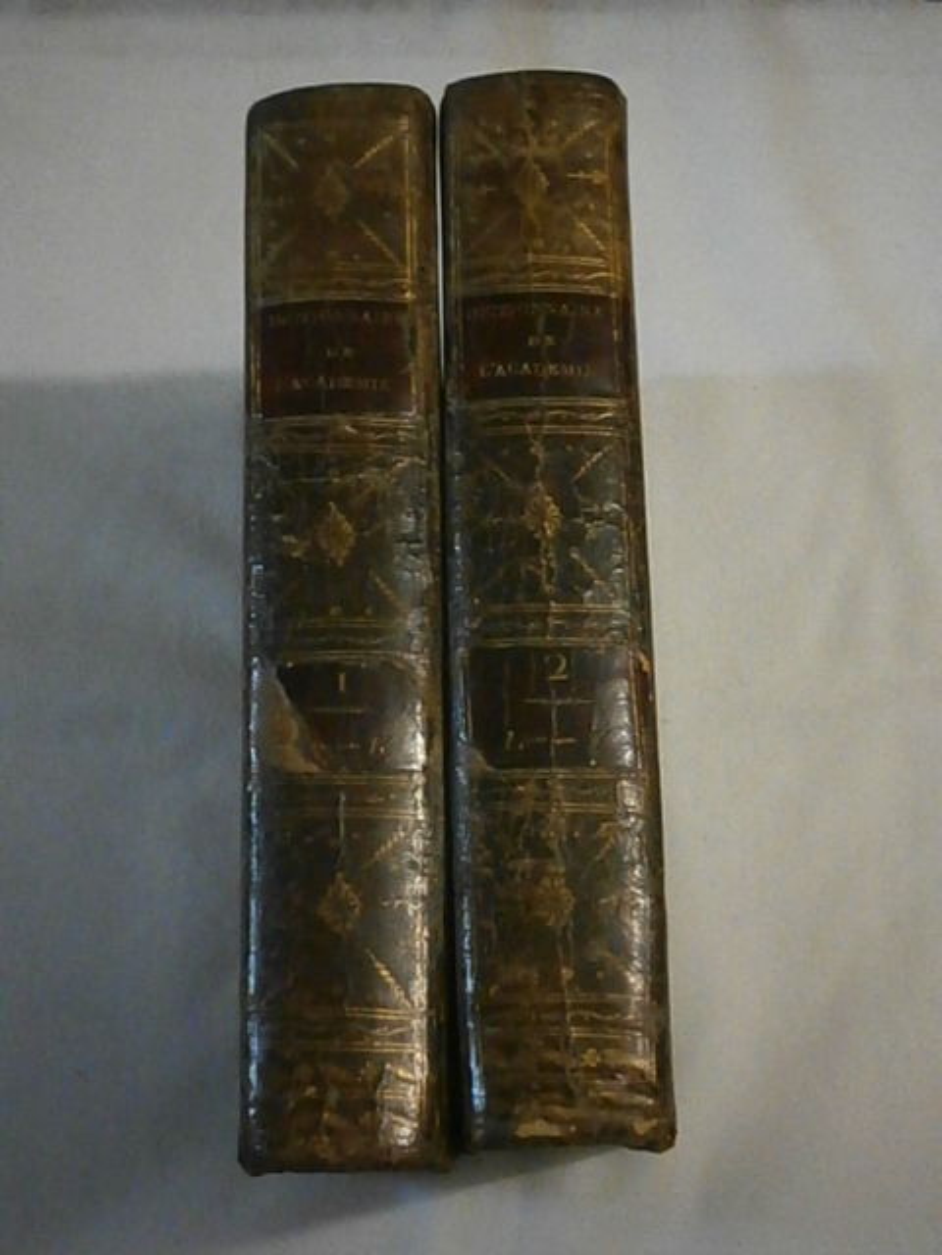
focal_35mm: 47
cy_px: 628
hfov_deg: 30.9
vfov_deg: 40.4
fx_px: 1705
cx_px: 471
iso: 1250
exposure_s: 1/30
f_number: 3.4
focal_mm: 8.3
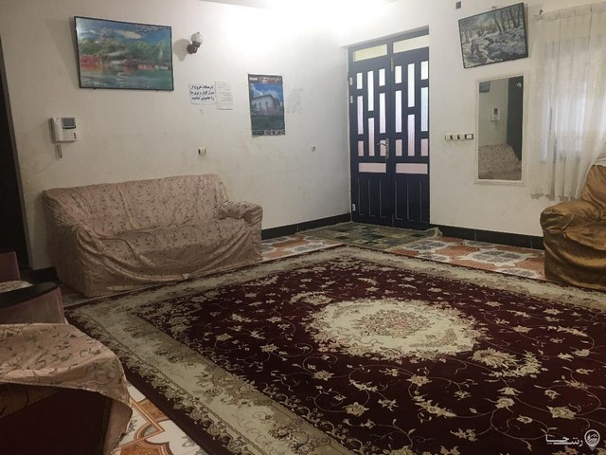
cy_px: 228
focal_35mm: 29
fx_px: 508
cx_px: 303
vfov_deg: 48.2
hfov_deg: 61.7
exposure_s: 1/17
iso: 64
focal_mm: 4.15
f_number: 2.2
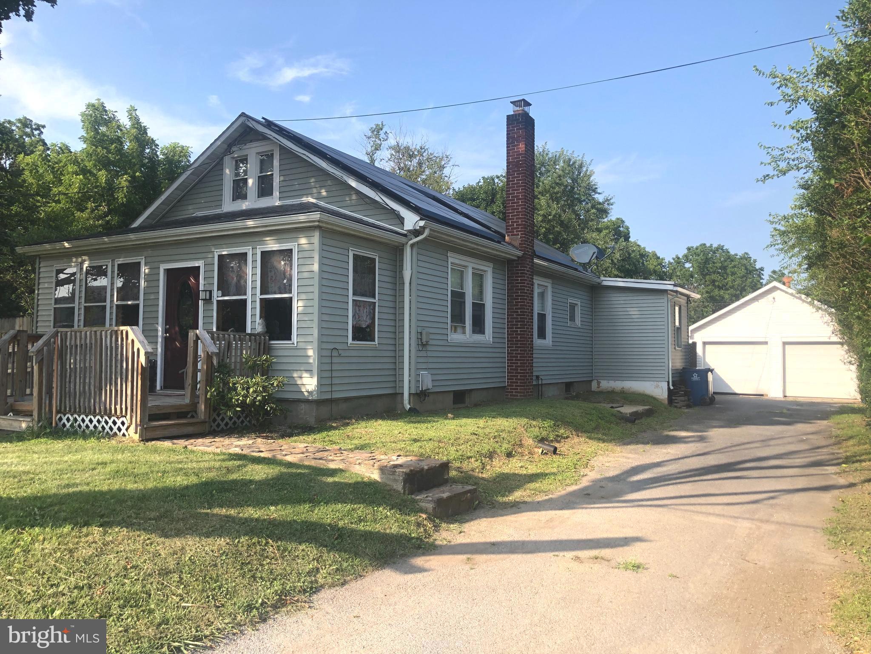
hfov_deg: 63.4
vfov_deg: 49.7
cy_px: 327
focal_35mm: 28
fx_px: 705
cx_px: 436
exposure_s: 1/991
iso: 20
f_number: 1.8
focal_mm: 3.99
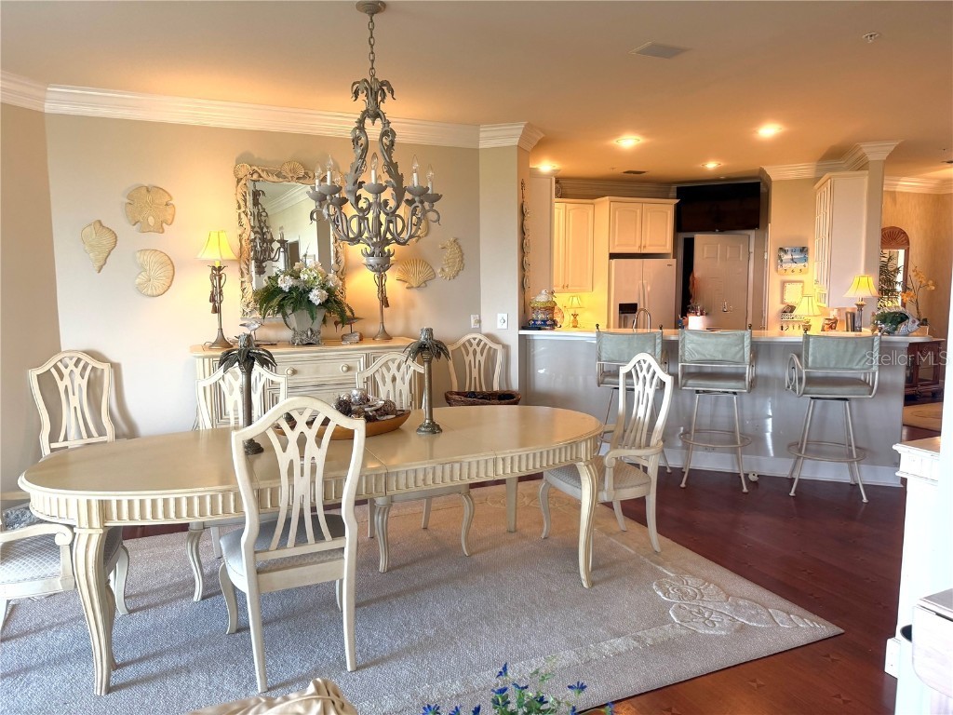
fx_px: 661
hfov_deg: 71.6
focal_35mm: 24
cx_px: 476
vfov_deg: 56.8
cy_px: 358
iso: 160
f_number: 1.78
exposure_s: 1/120
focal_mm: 6.76
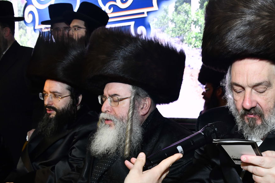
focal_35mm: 45
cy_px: 119
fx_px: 344
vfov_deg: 29.7
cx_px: 218
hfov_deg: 41.8
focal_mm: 28
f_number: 6.3
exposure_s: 1/80
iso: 1000
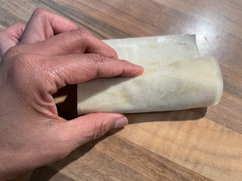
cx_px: 121
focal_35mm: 26
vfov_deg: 53.1
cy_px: 90
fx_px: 182
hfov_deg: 67.3
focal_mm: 4.2
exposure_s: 1/50
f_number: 1.6
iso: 125
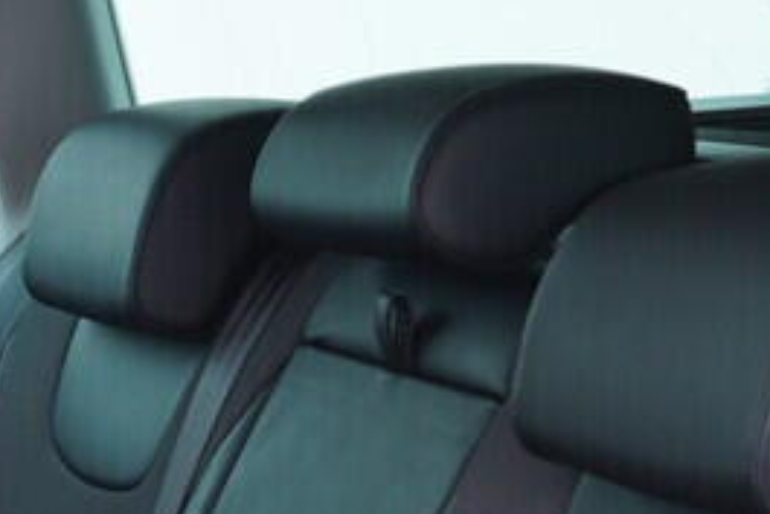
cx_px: -264
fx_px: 2975
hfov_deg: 14.1
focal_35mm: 139
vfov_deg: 9.6
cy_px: 780
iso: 200
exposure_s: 1/40
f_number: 2.8
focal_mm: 24
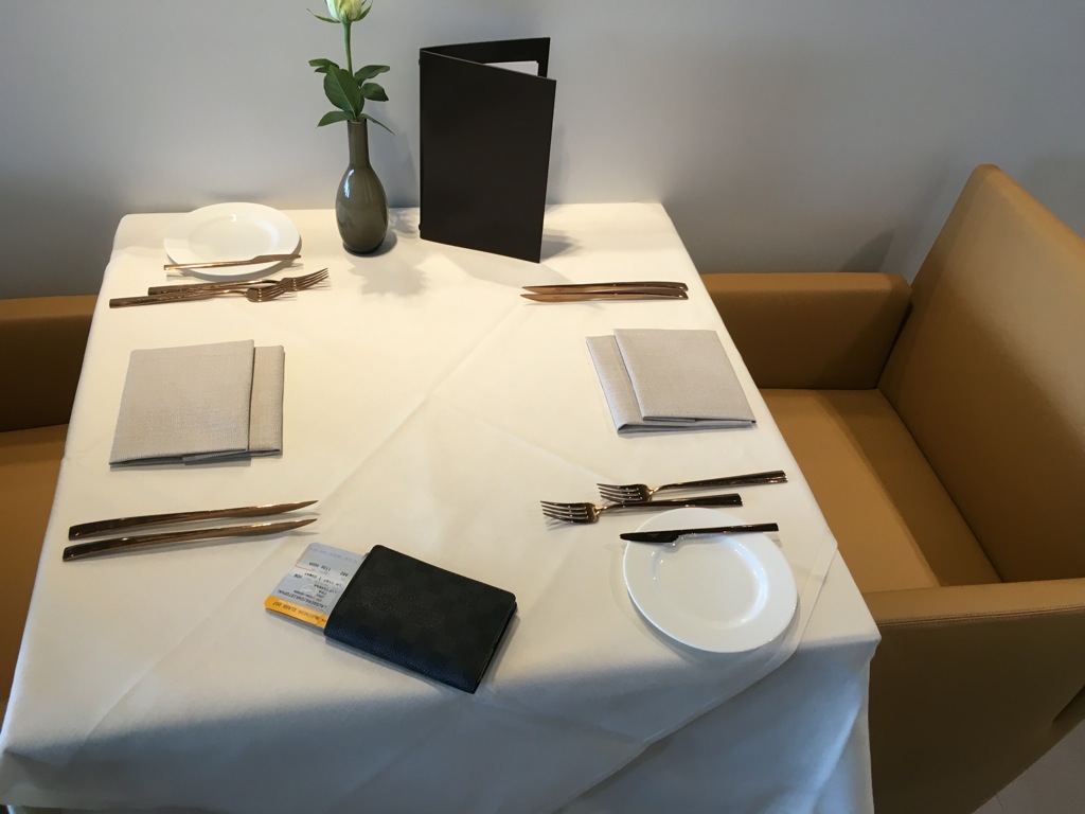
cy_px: 407
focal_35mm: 29
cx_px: 542
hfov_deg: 61.7
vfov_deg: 48.2
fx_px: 909
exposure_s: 1/33
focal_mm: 4.15
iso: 32
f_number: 2.2
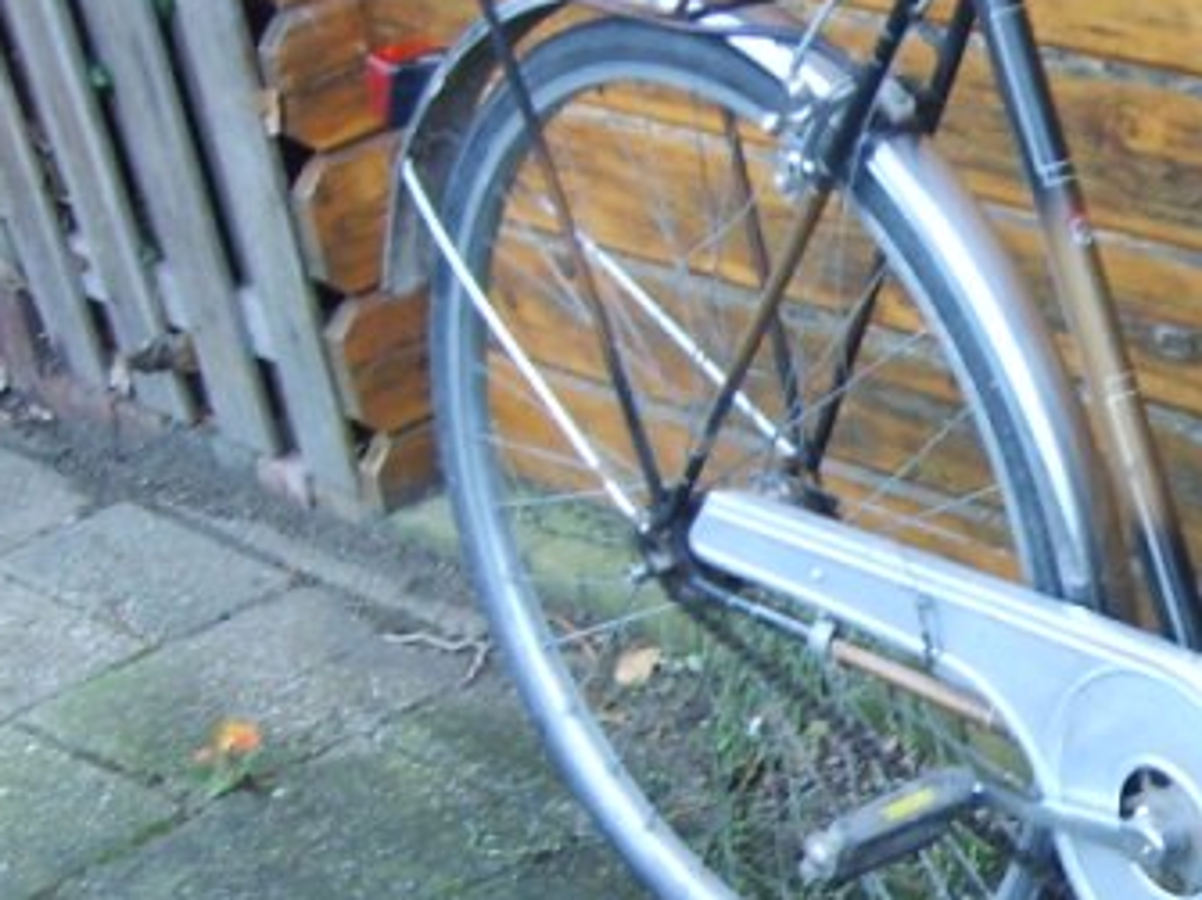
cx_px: 1493
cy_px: 620
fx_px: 3714
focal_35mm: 107
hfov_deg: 17.4
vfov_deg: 13.8
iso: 93
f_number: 2.8
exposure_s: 1/30
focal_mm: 5.8
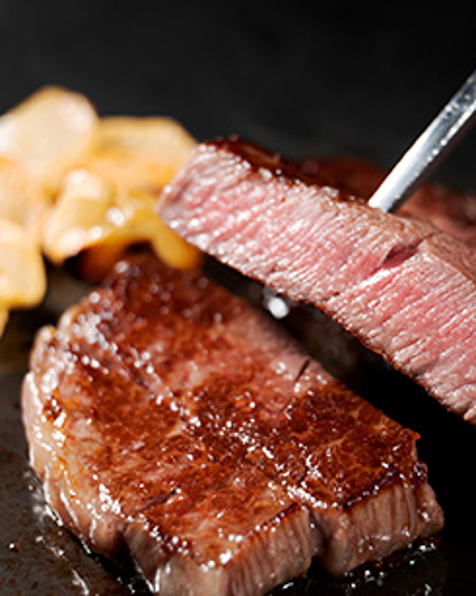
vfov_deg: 8.3
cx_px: 323
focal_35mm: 232
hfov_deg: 6.7
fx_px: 4092
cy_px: 309
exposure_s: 1/160
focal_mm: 158
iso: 200
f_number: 4.5
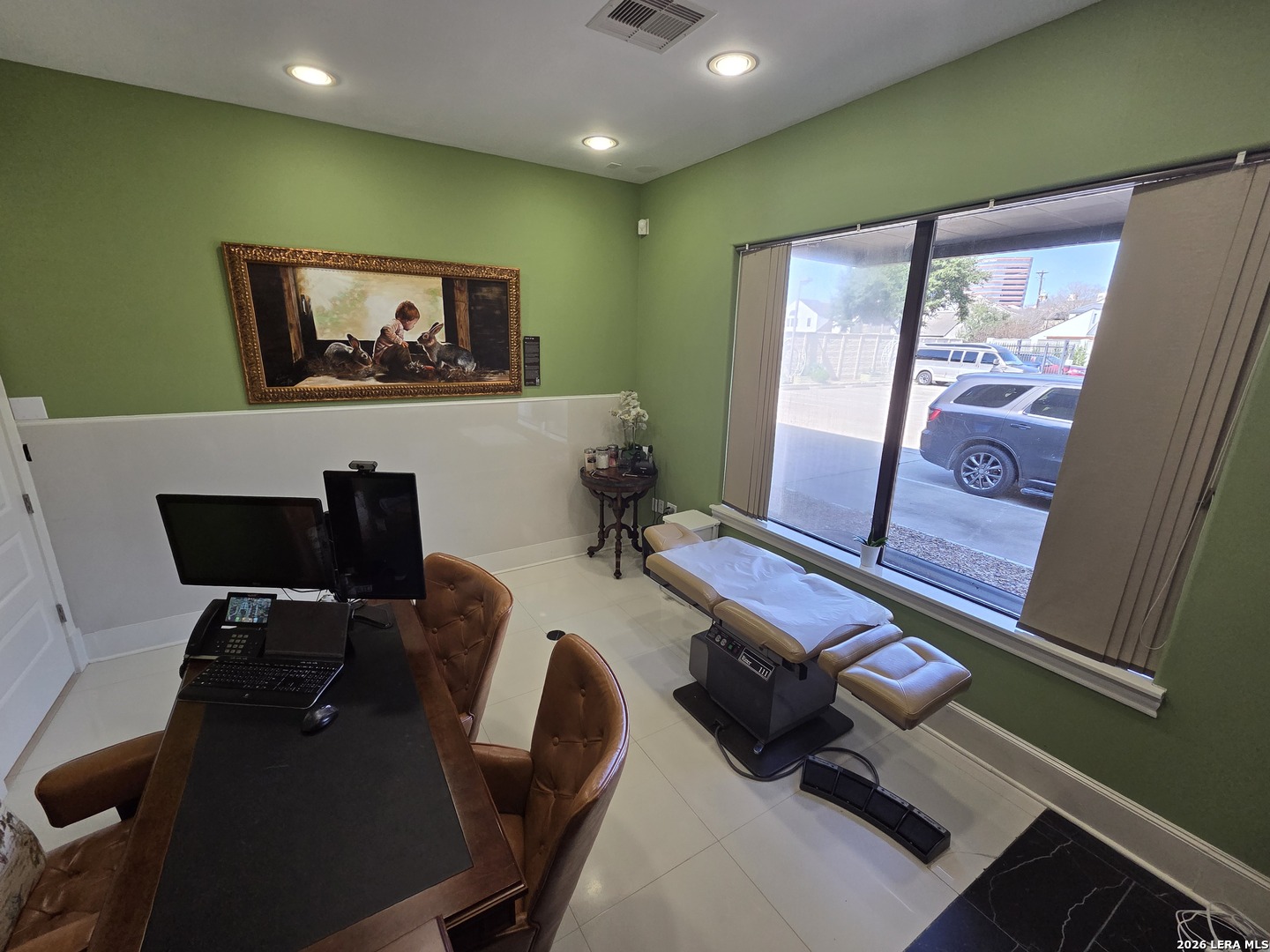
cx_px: 635
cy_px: 476
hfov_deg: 106.2
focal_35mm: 13
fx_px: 477
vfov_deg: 89.9
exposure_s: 1/120
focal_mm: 2.2
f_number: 2.2
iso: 200
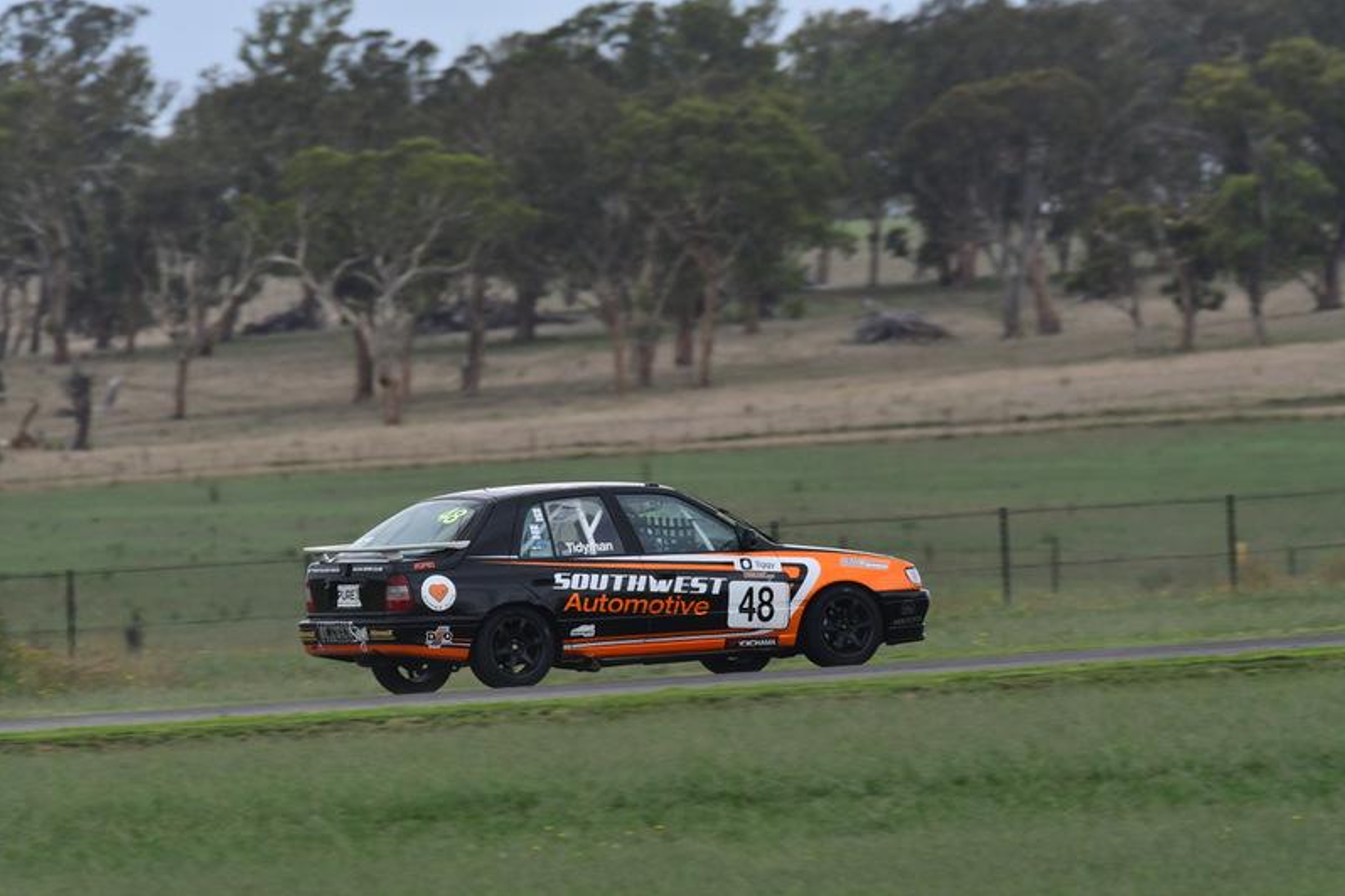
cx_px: 672
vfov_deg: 2.0
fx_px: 25291
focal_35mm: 677
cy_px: 448
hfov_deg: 3.0
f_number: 10
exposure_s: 1/640
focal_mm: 450
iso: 500
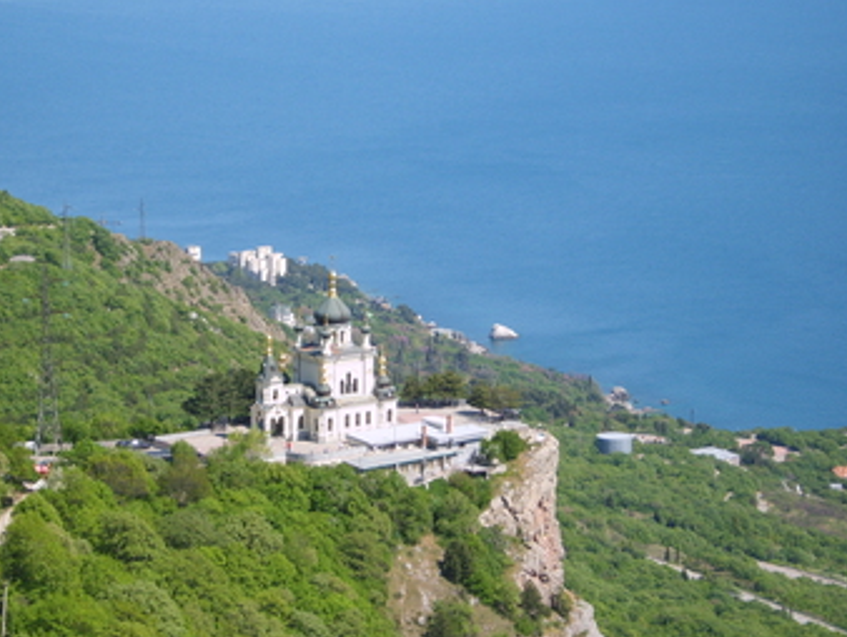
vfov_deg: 10.6
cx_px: 381
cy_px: 371
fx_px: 3428
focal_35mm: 140
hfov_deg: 14.1
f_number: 5.1
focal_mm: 22.2
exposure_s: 1/350
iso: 50
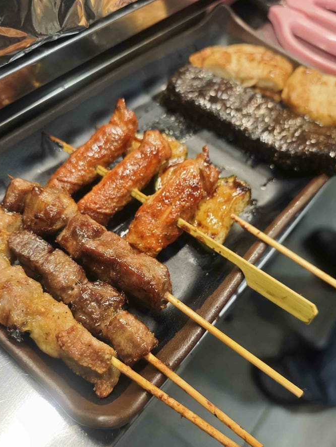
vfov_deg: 58.3
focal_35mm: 31
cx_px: 182
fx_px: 401
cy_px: 226
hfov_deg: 45.4
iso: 800
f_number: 2
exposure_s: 1/600
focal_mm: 8.72
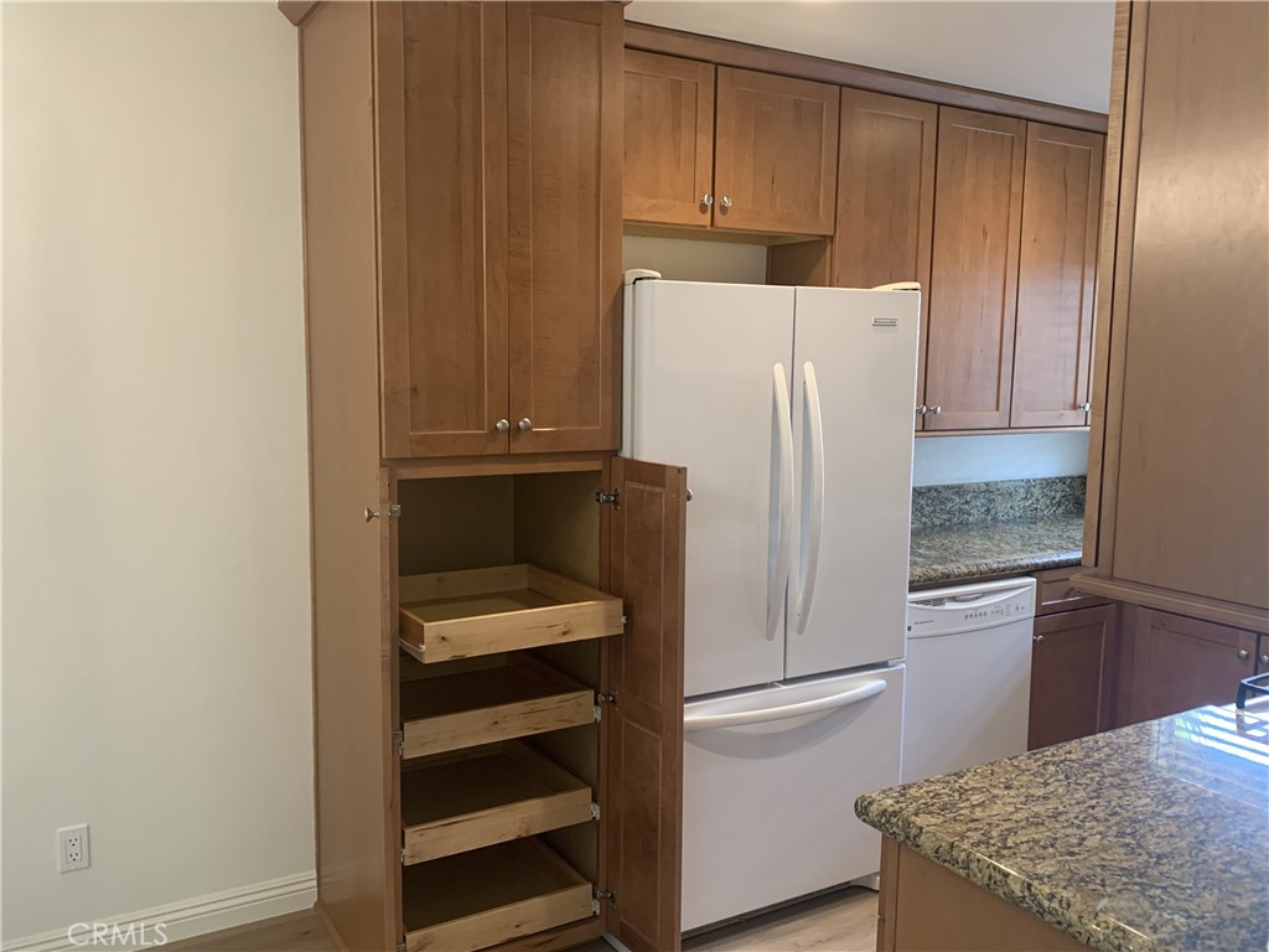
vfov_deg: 53.1
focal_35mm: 26
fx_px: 953
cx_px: 634
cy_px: 476
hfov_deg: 67.3
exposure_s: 1/60
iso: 125
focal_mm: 4.25
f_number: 1.8
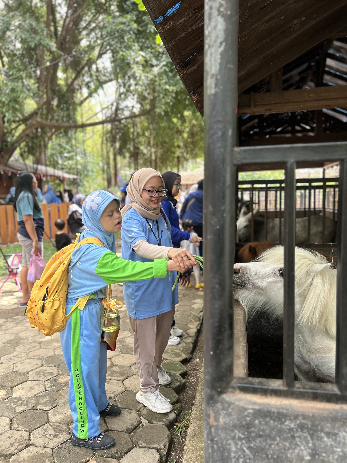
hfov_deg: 53.1
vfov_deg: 67.3
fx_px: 348
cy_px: 232
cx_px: 174
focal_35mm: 26
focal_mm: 5.7
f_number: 1.5
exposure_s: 1/123
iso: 32
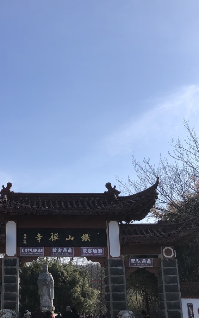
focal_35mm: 42
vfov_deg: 46.2
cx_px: 35
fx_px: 365
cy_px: 221
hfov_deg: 29.7
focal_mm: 3.99
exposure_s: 1/2288
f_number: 1.8
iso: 20
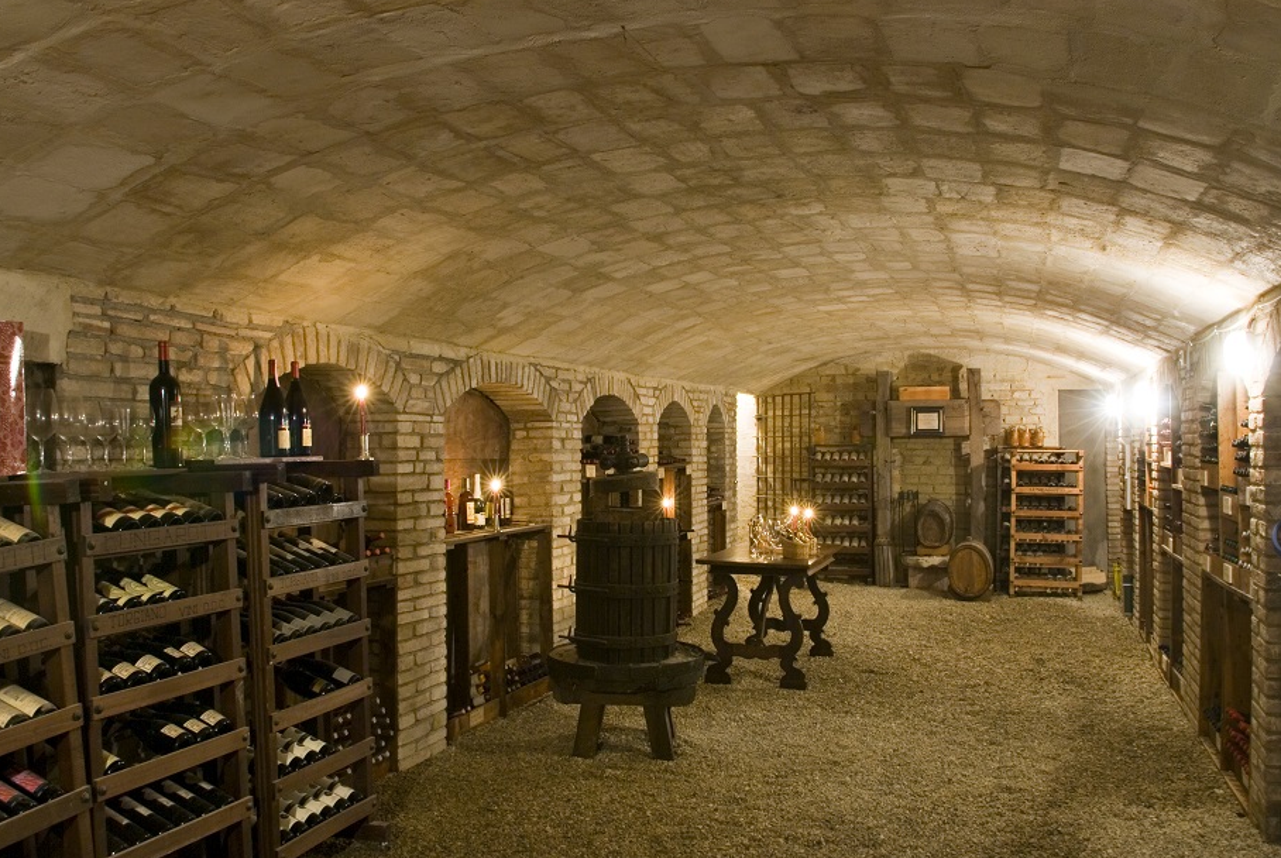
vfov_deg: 41.2
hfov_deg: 58.7
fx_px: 1140
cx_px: 645
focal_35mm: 32
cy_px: 419
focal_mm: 20
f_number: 11
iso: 100
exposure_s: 13
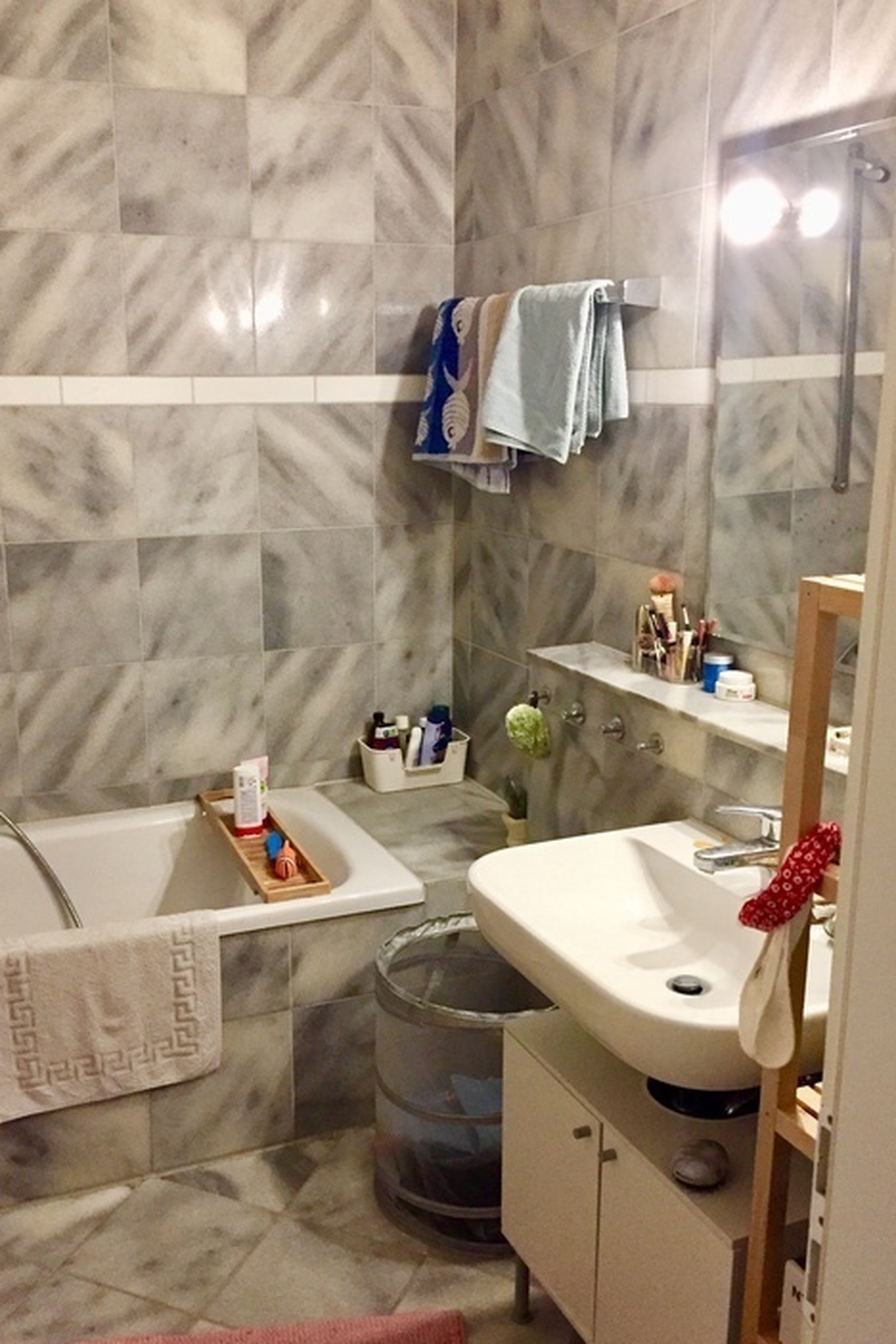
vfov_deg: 57.2
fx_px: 1232
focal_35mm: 33
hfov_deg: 39.8
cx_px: 368
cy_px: 705
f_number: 2.2
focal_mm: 4.15
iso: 250
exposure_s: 1/17
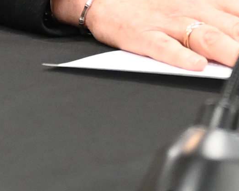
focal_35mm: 430
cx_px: 223
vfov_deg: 3.6
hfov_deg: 4.5
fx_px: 3041
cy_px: -171
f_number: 2.8
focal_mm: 41
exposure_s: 1/125
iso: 2200
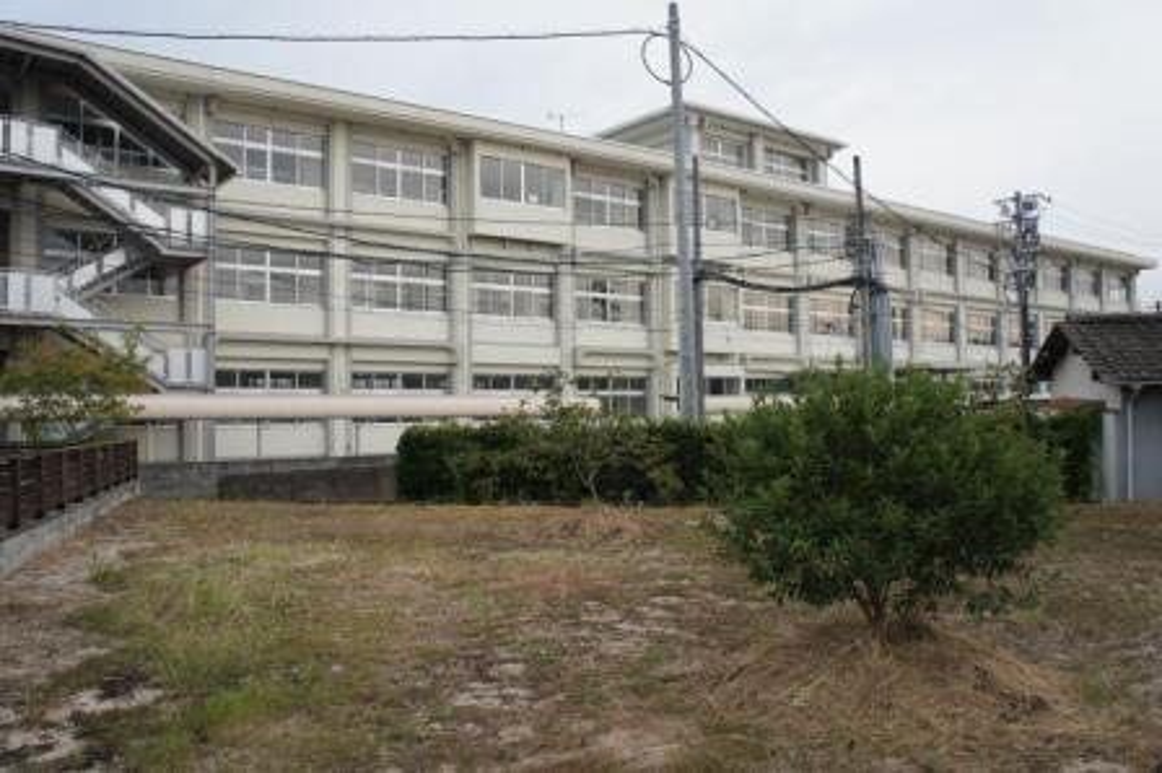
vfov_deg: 43.5
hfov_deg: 62.0
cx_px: 581
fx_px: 968
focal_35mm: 30
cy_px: 386
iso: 200
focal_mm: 20
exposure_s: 1/60
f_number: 6.3
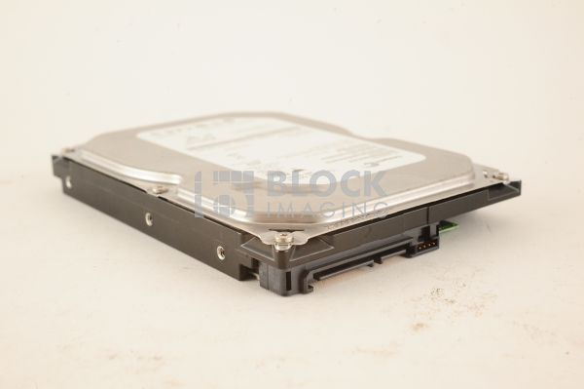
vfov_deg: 26.9
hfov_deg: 39.6
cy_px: 194
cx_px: 292
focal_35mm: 50
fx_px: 810
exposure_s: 1/160
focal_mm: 50
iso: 1600
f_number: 13
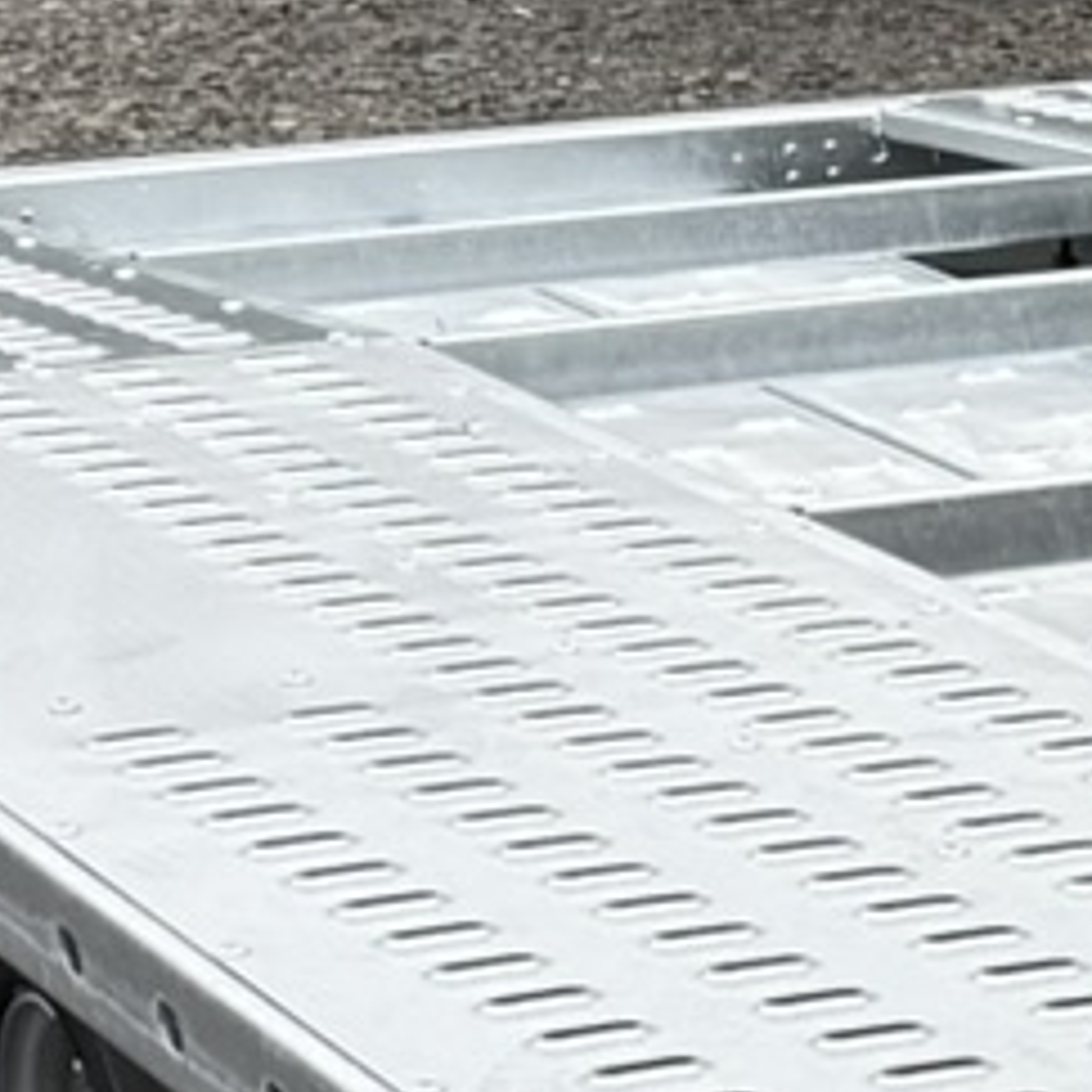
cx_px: 3096
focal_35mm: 179
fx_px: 6389
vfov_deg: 9.5
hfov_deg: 8.4
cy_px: 1699
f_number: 1.78
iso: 80
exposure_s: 1/589
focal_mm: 6.76
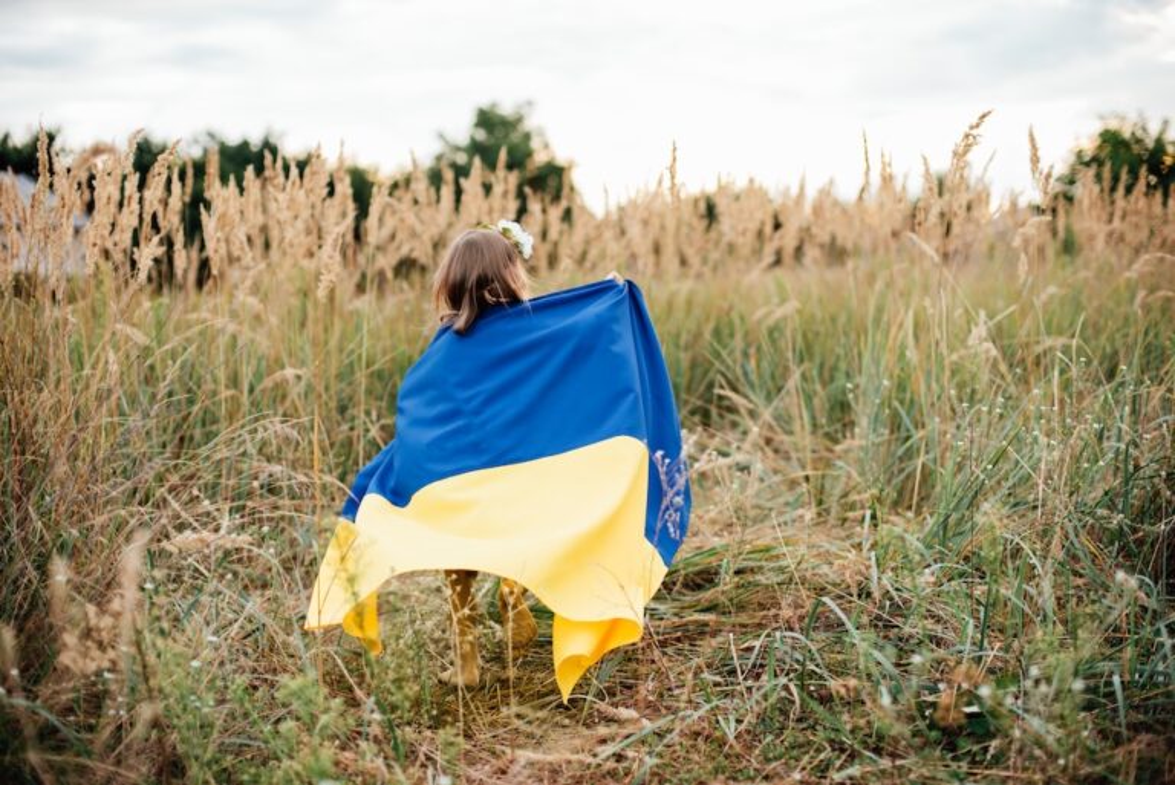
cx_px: 588
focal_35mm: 50
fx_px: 1633
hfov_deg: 39.6
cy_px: 392
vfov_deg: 27.0
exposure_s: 1/800
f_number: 2.2
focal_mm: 50
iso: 500
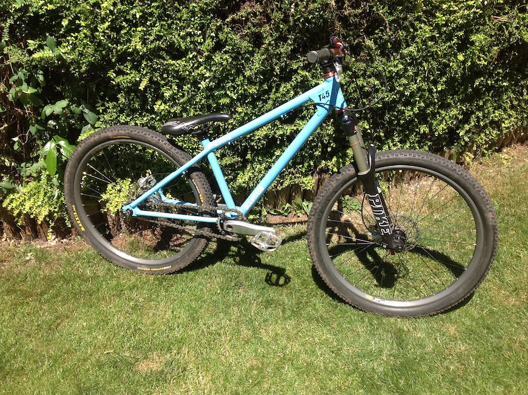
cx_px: 264
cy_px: 198
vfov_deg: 40.6
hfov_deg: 52.7
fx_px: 533
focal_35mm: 35
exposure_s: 1/1043
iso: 50
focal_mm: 4.28
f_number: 2.4
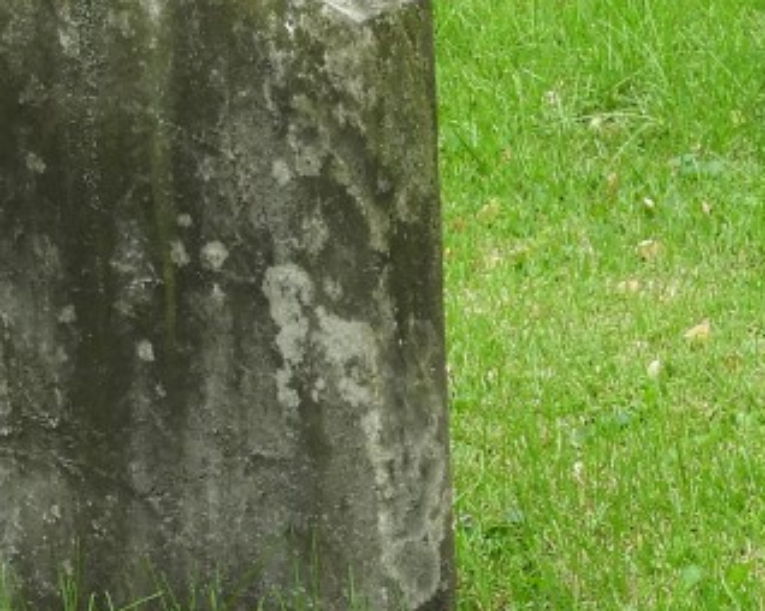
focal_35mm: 221
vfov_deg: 7.0
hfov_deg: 8.7
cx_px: 864
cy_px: 548
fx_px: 5001
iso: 100
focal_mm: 9
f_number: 4
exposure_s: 1/60
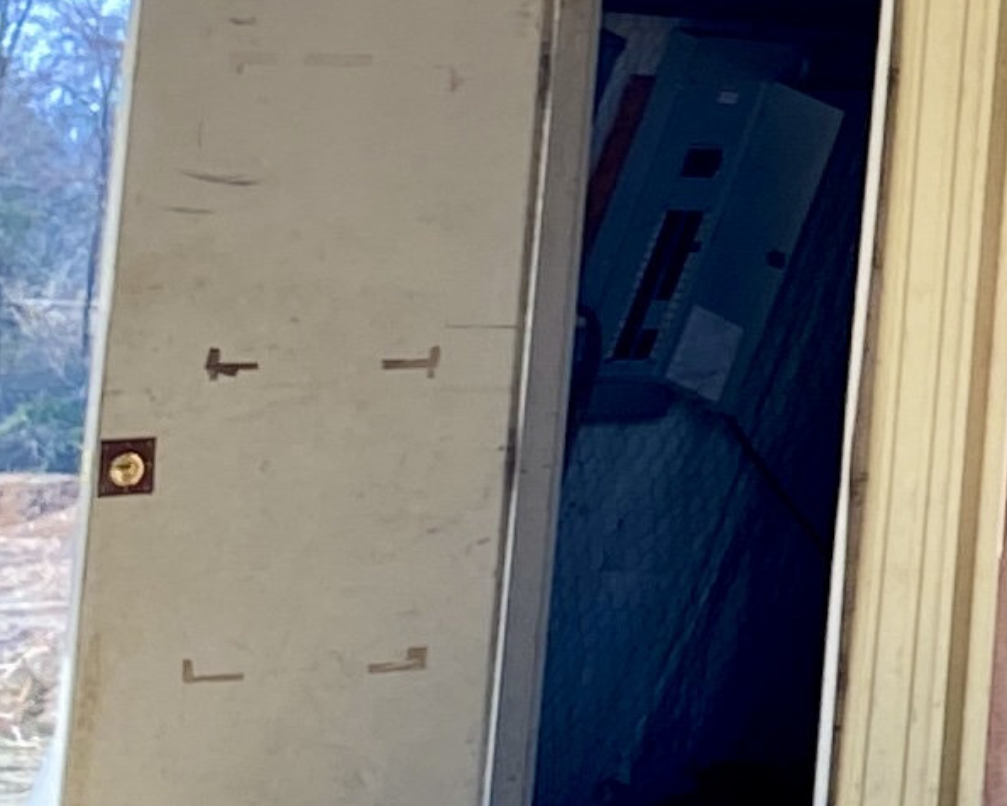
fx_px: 5126
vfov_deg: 8.7
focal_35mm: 172
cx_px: 2606
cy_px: -493
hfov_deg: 9.6
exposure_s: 1/142
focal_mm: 4.25
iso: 32
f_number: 1.8
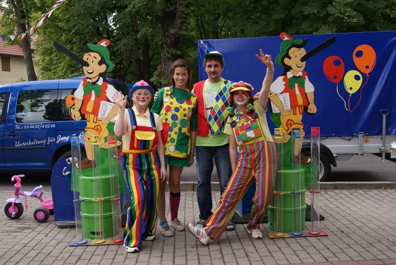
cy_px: 132
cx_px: 198
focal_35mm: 36
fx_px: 396
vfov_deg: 36.9
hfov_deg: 53.1
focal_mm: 24
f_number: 7.1
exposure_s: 1/80
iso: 100
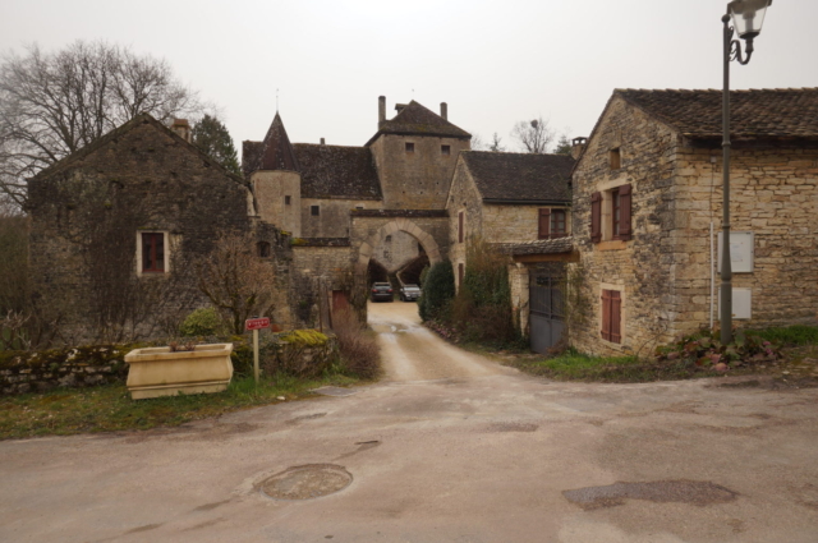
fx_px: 545
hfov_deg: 73.8
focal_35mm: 24
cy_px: 272
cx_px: 409
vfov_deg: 53.0
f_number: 9
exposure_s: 1/250
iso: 200
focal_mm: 16
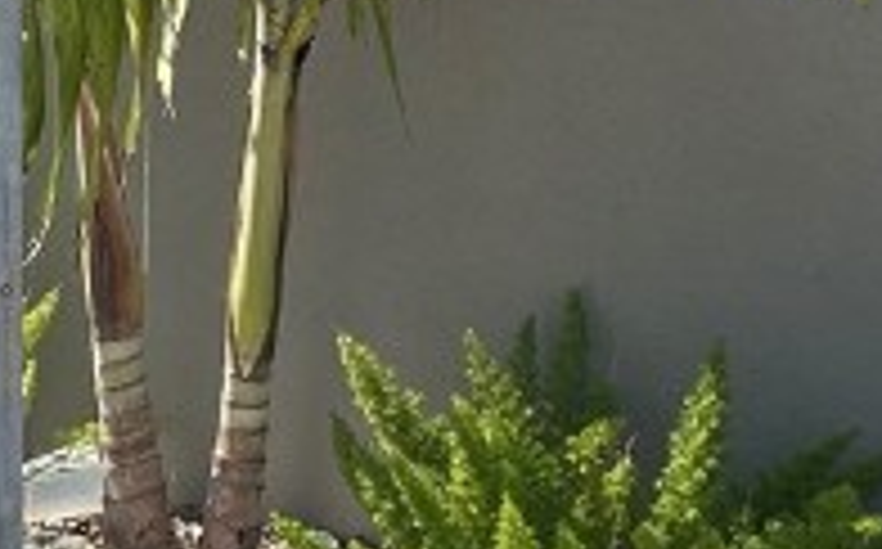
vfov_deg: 9.1
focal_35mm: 144
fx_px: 3457
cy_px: 148
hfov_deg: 13.5
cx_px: -536
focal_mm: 5.7
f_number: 1.5
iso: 50
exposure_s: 1/1901
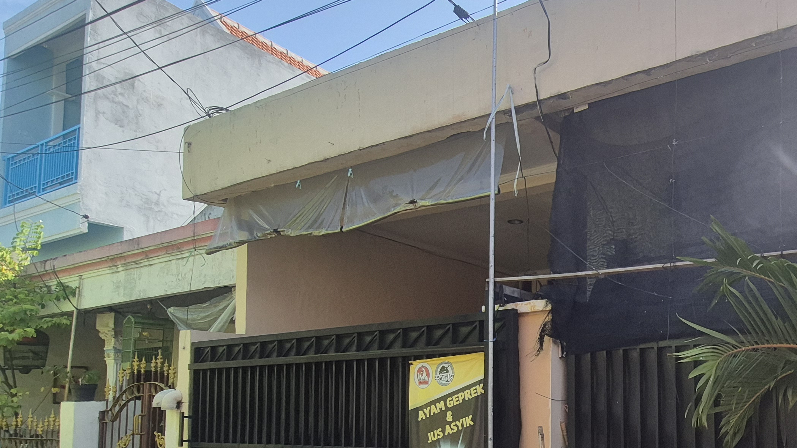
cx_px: 644
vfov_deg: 41.0
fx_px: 571
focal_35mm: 27
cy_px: 362
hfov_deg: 63.5
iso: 50
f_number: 2.2
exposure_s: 1/804
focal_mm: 1.74
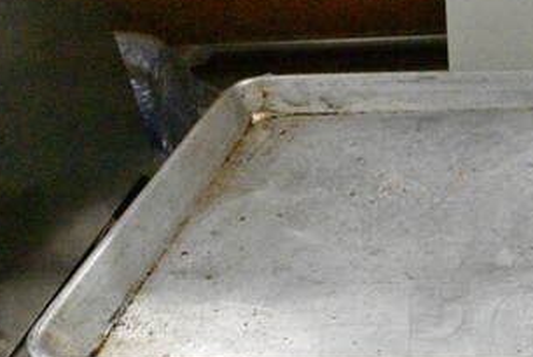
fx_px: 800
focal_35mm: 54
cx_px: 505
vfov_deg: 24.3
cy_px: 331
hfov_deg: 34.3
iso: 25600
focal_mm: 18
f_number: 10
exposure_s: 1/400
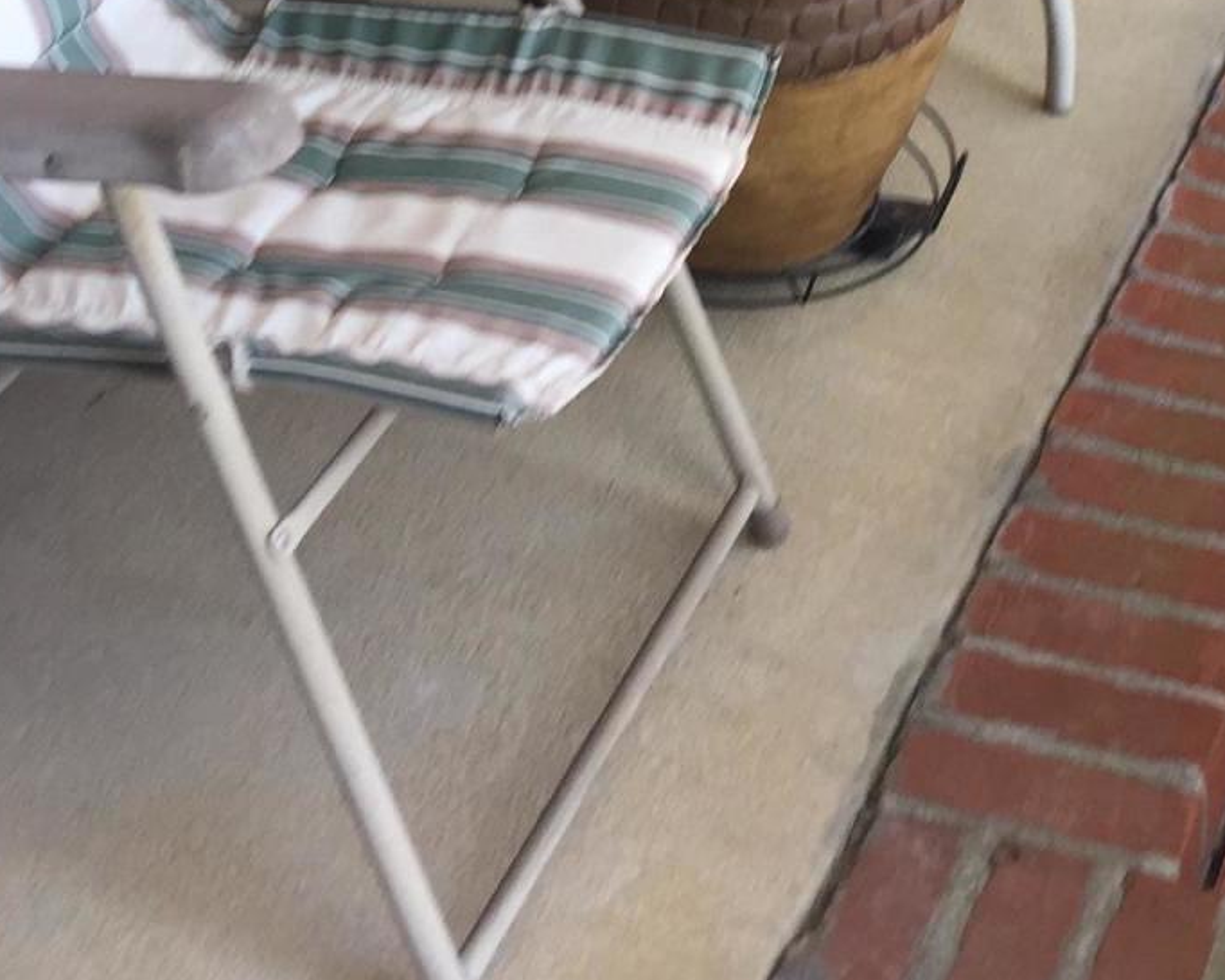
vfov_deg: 16.0
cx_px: 921
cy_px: -729
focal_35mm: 83
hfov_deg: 22.8
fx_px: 3010
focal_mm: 4.15
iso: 32
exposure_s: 1/60
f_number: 2.2
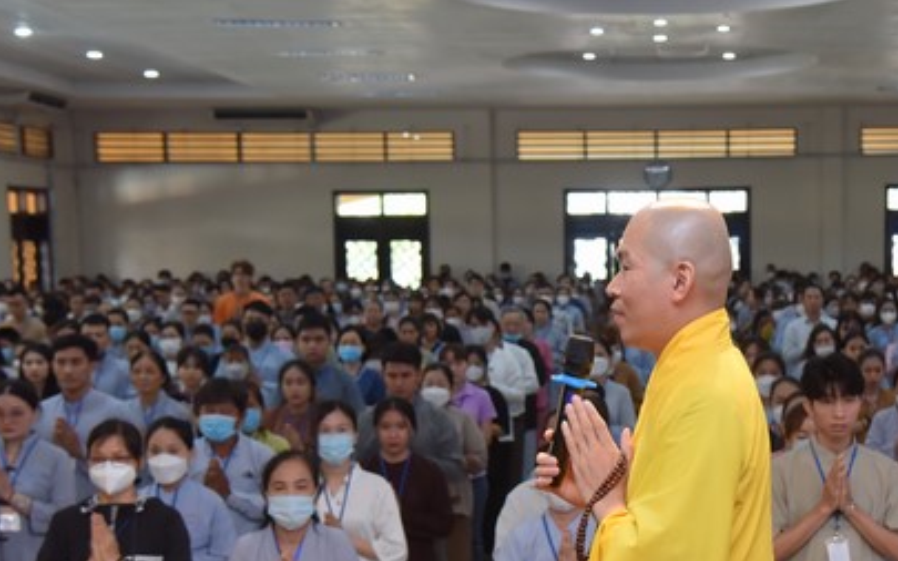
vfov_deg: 18.0
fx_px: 1762
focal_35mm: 72
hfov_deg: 28.2
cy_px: 408
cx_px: 672
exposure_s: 1/125
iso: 1250
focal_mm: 44
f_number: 5
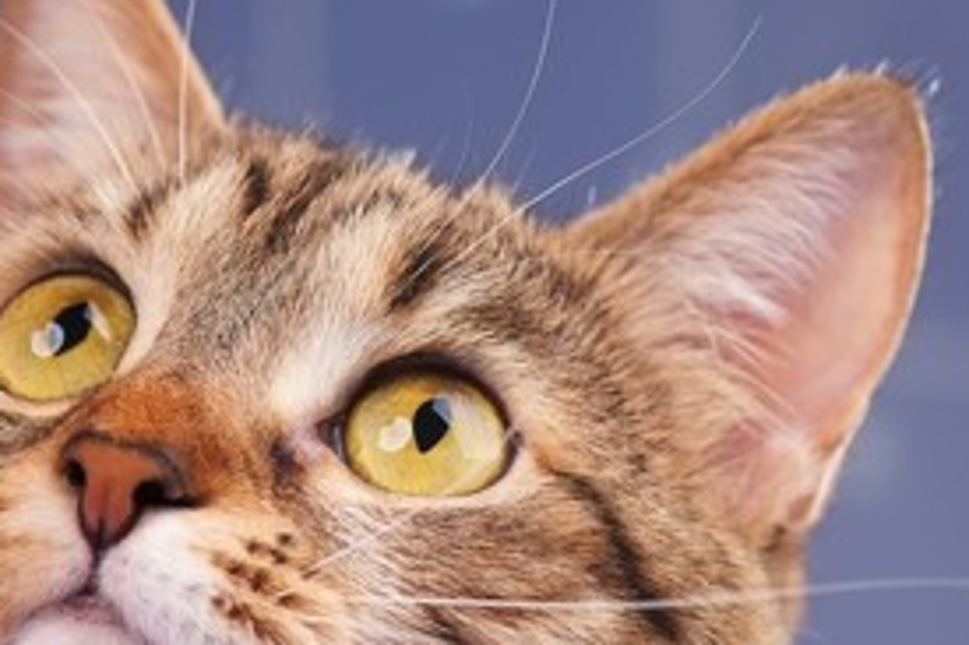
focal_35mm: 229
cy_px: 448
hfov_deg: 9.0
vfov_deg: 6.0
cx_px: 370
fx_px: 6153
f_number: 7.1
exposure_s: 1/200
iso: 100
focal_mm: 105
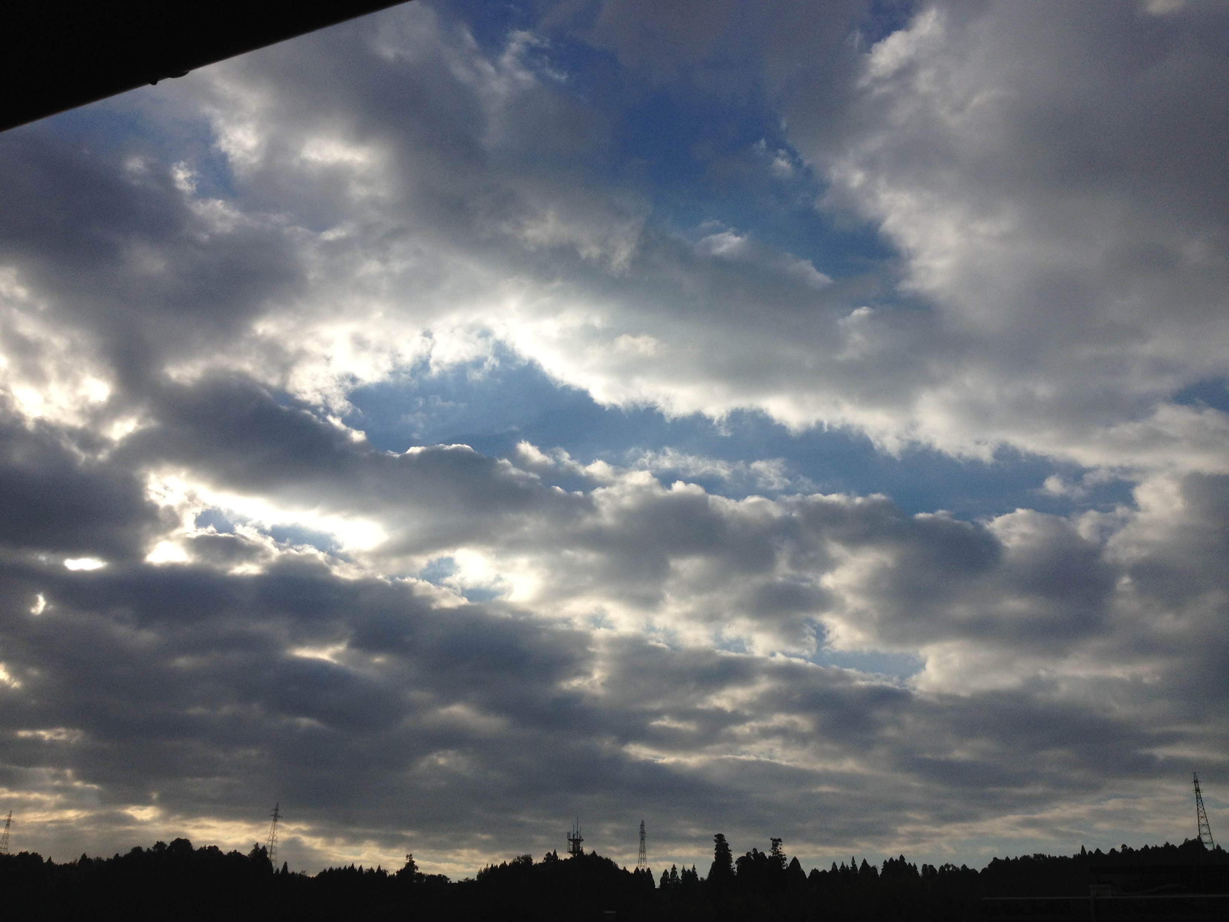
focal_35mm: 35
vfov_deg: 40.7
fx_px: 1243
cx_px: 614
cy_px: 461
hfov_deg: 52.6
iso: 64
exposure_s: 1/4255
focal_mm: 4.28
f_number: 2.4
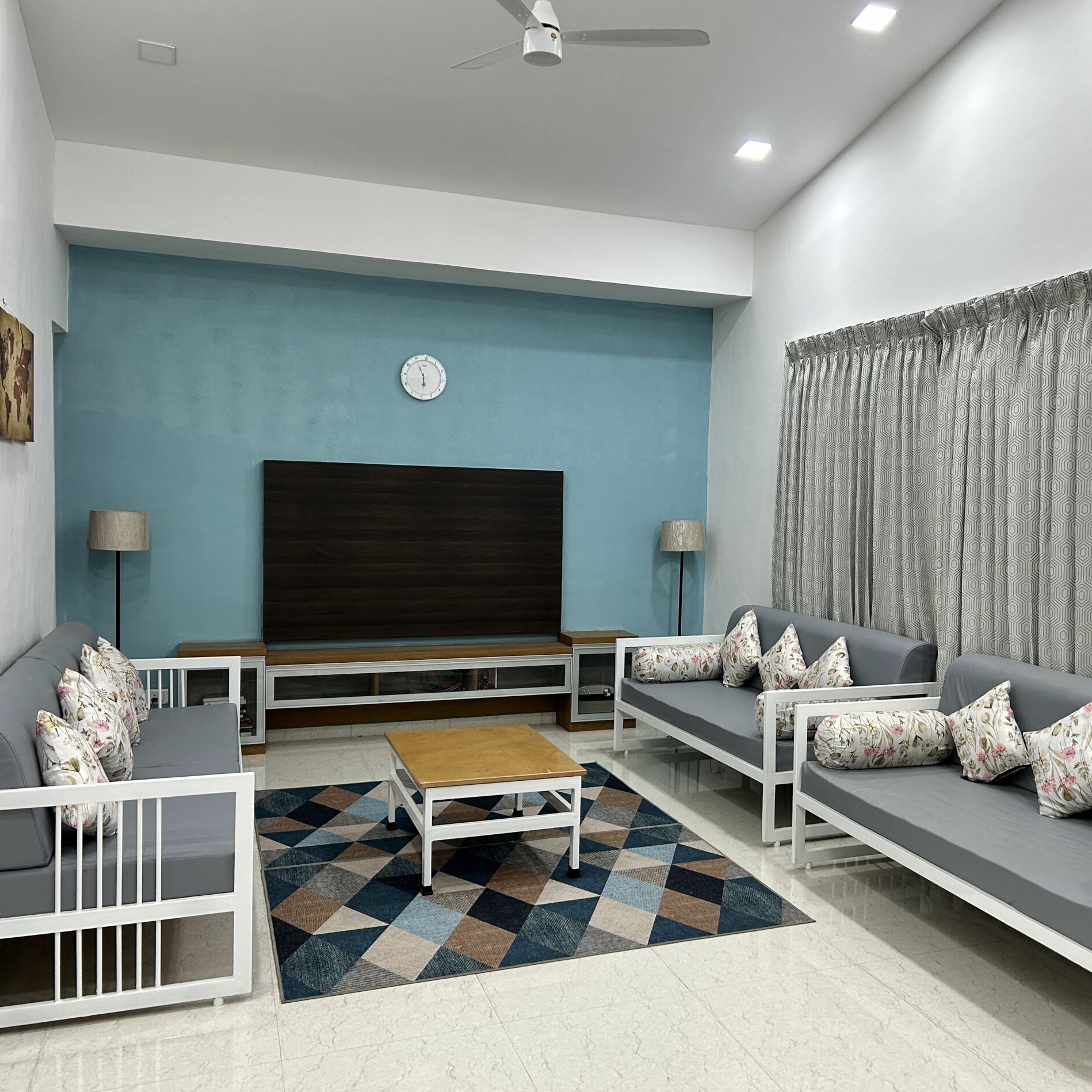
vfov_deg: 52.5
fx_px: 1106
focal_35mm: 31
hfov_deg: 52.0
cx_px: 683
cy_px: 552
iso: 100
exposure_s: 1/100
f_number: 1.5
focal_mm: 5.7
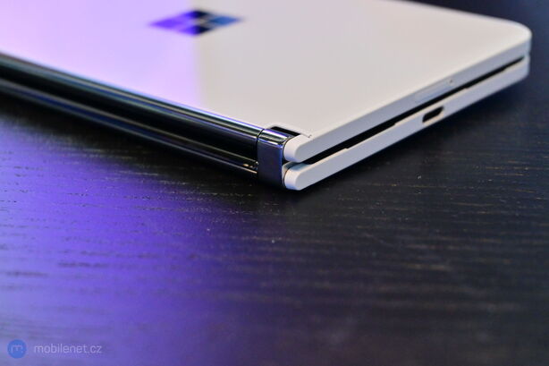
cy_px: 183
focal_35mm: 75
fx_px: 1143
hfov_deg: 27.0
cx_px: 274
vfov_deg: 18.2
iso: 2500
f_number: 6.3
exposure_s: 1/80
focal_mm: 50
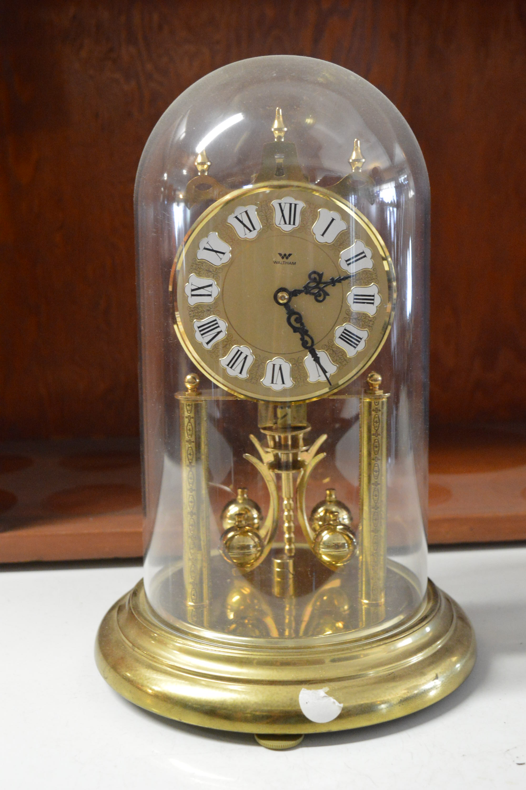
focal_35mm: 51
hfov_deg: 26.4
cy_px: 395
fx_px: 1120
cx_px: 263
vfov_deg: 38.9
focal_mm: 34
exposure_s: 1/40
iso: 3200
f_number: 5.6
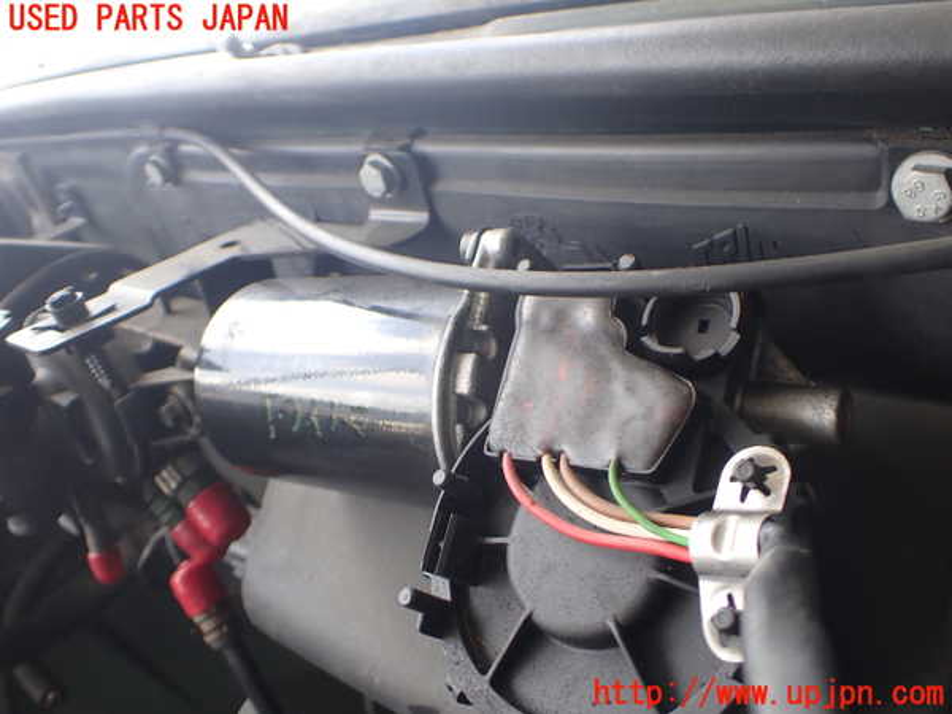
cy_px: 357
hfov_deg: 60.0
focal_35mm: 30
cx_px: 476
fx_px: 825
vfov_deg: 46.8
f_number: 2.3
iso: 160
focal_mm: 5.4
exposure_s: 1/125
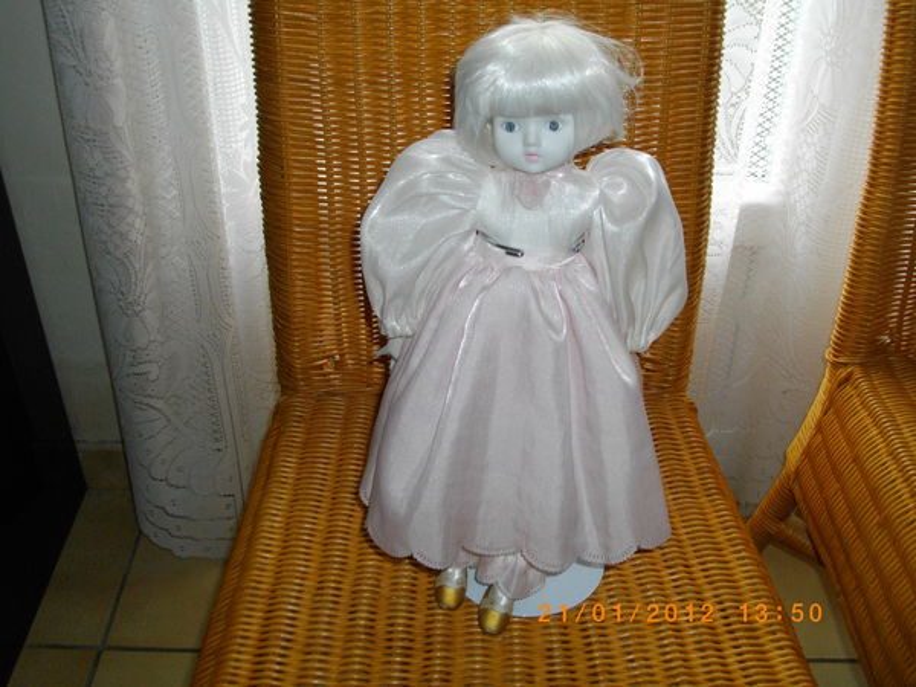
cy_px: 344
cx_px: 458
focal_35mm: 40
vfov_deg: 36.0
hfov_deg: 46.8
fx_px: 1058
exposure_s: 1/50
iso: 200
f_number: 3.2
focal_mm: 7.1
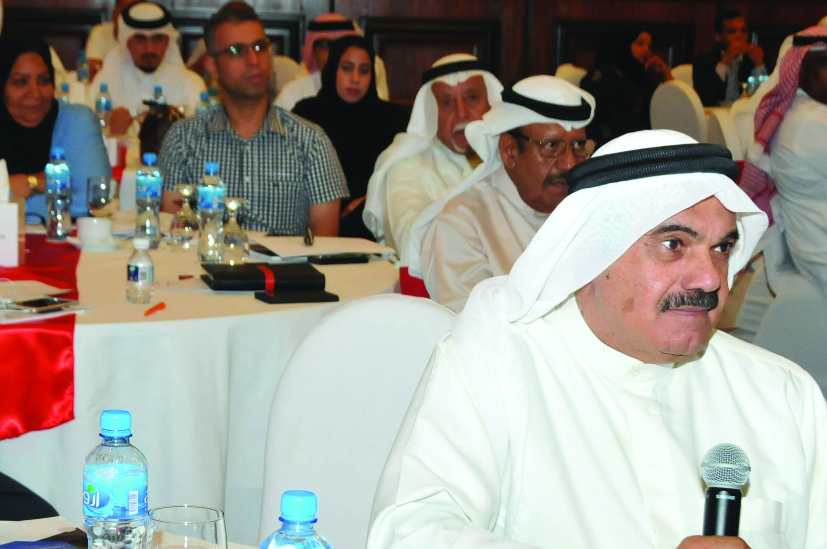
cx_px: 355
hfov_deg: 19.8
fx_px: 2365
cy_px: 407
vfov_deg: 13.2
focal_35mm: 103
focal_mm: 31
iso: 800
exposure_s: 1/80
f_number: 7.1
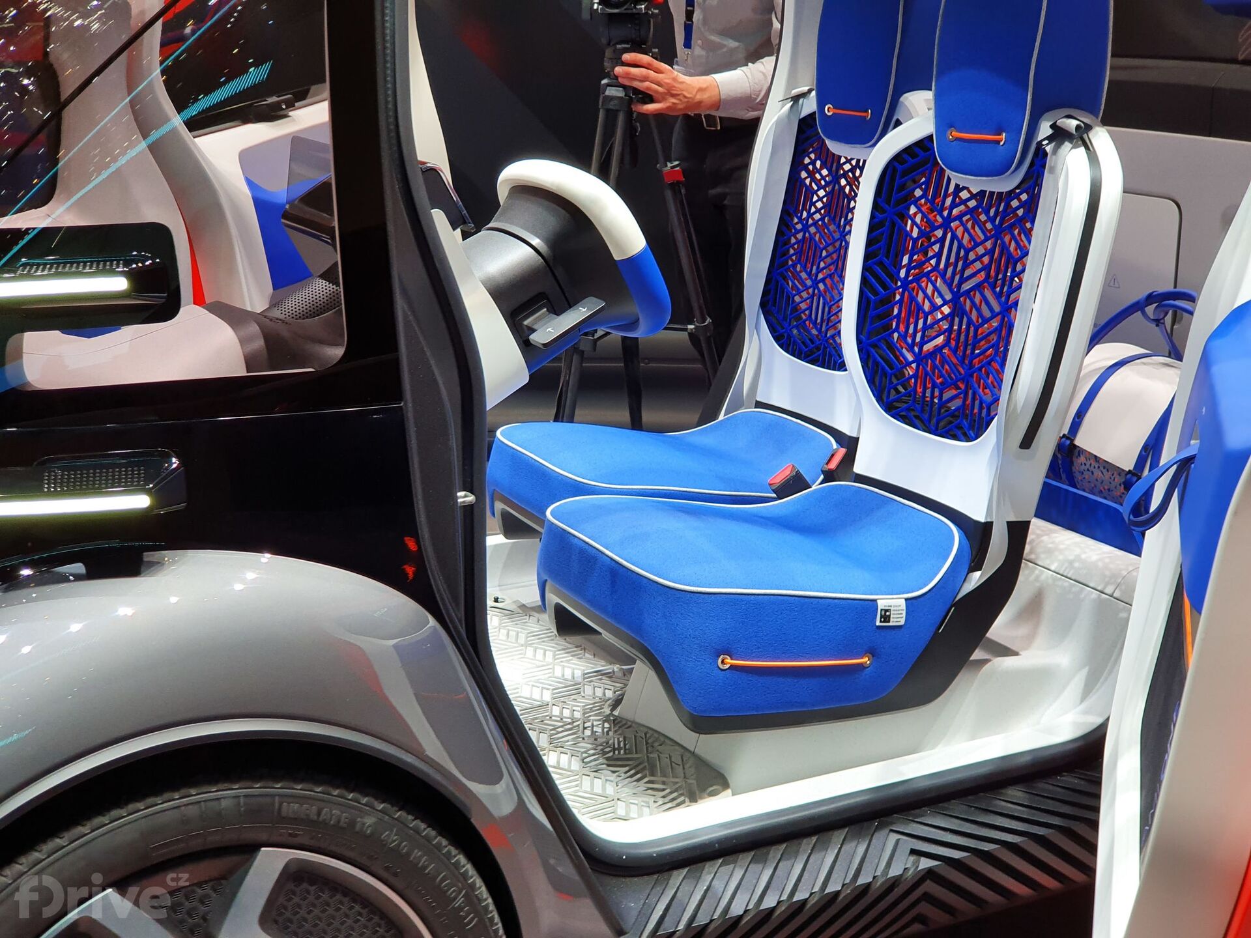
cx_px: 626
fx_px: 1879
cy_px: 469
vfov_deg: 28.0
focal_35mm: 52
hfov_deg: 36.8
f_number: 2.4
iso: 50
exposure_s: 1/60
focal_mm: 6
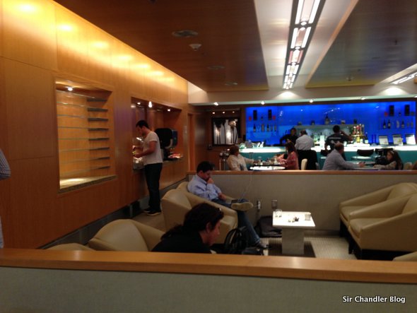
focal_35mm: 33
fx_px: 398
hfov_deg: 55.3
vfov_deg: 43.0
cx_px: 208
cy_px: 156
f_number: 2.4
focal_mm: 4.12
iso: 100
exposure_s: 1/20
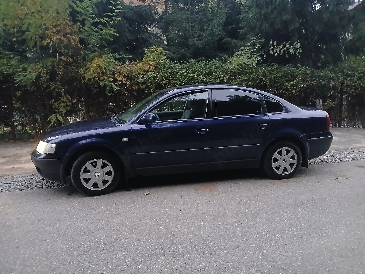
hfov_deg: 67.3
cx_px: 182
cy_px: 137
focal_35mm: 26
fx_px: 274
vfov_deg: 53.1
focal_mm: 3.98
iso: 1000
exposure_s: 1/16.7
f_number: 1.8
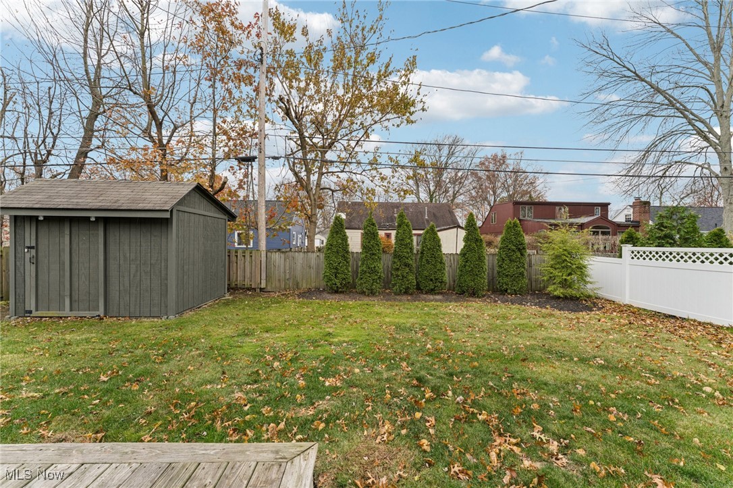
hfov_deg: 104.3
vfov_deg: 81.2
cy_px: 244
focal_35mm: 14
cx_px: 366
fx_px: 285
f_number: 8
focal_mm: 14
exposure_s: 1/100
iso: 200
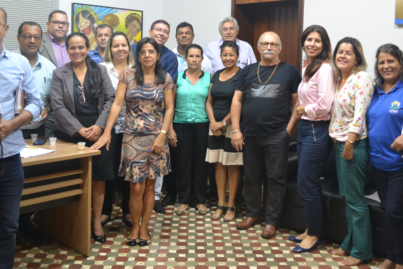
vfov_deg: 34.0
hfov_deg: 49.4
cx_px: 229
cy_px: 96
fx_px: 437
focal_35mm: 39
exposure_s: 1/15
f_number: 3.5
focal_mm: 18
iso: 1400
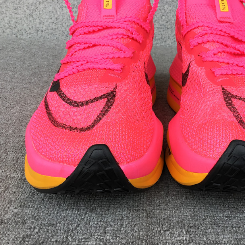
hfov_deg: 41.1
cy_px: 130
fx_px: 320
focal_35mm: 40
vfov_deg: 41.8
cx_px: 170
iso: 25
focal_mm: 3.3
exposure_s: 1/142
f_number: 2.4
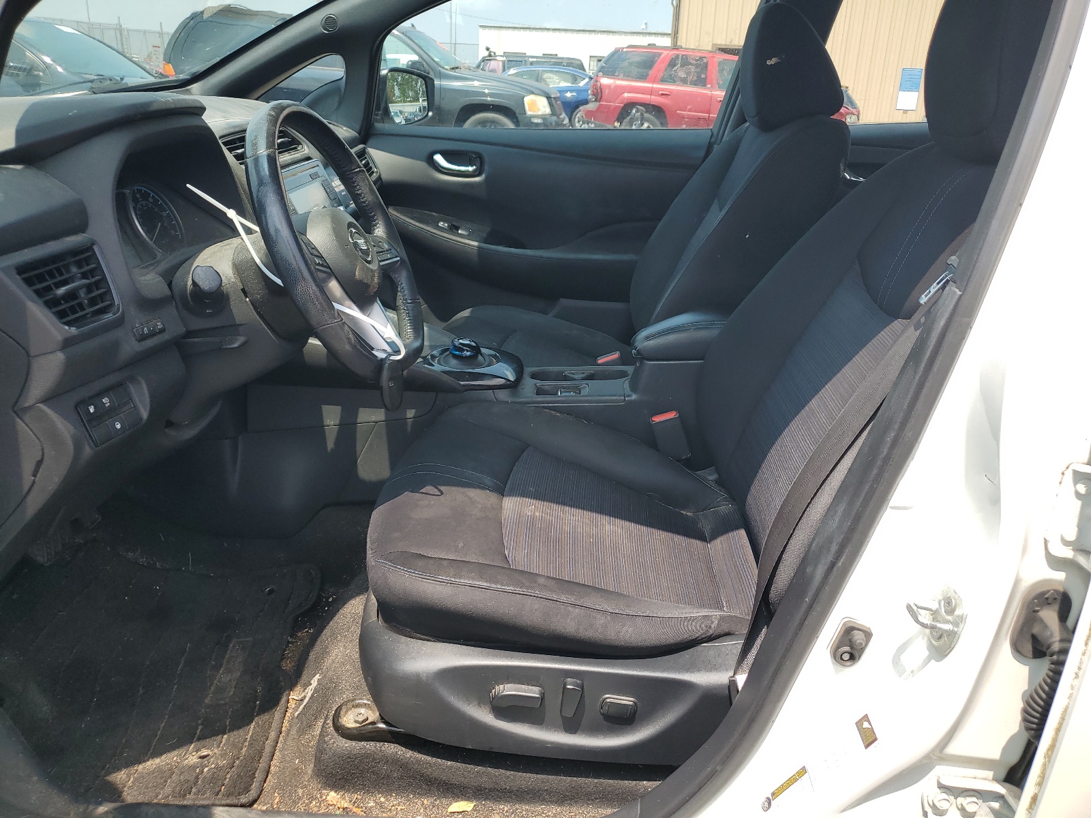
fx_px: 819
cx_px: 546
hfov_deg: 67.3
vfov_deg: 53.1
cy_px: 409
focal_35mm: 26
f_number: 1.5
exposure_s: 1/1250
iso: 50
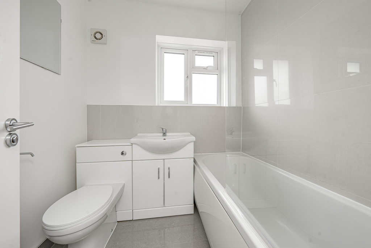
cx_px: 186
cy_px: 124
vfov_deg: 90.0
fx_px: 124
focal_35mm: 12
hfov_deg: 112.6
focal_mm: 12
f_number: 9
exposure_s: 1/10
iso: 320
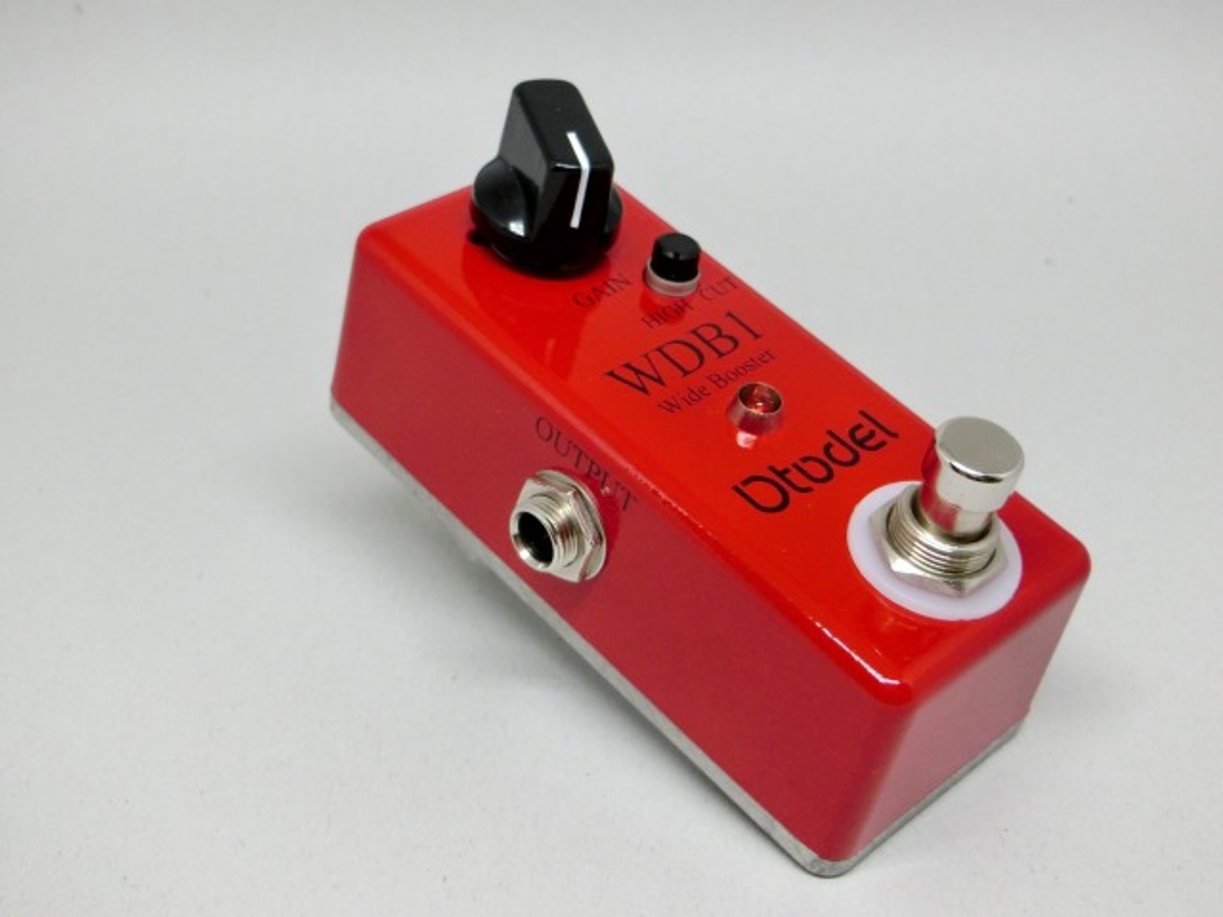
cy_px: 458
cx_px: 612
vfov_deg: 28.0
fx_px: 1837
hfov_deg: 36.8
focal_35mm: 52
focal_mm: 9.3
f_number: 4.7
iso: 200
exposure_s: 1/125
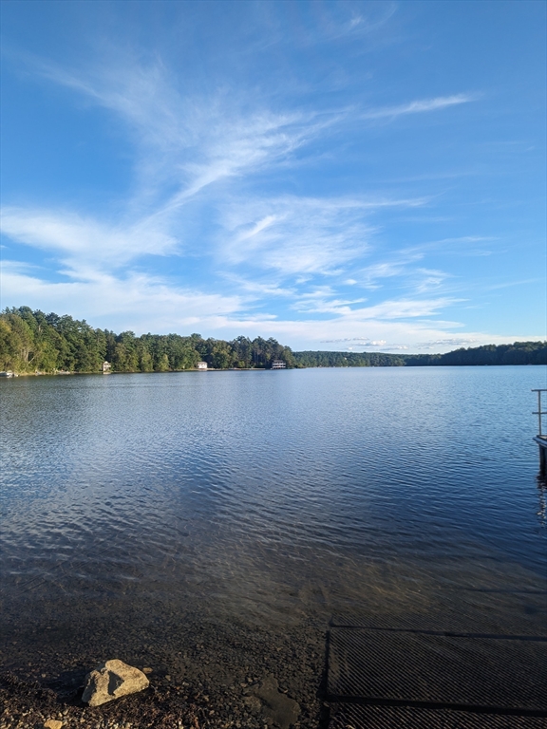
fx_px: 506
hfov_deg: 56.8
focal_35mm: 24
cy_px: 364
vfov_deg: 71.6
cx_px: 274
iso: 50
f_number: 1.85
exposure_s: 1/1205
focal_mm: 6.81
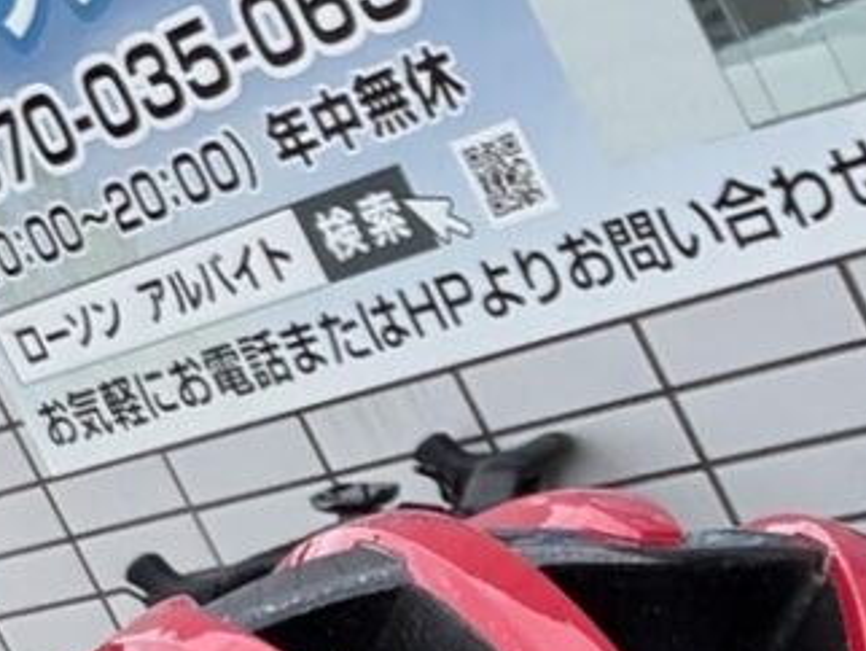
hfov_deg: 12.6
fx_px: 3430
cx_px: -855
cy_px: 729
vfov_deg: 10.7
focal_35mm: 137
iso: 40
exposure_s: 1/249
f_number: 1.9
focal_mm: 2.69
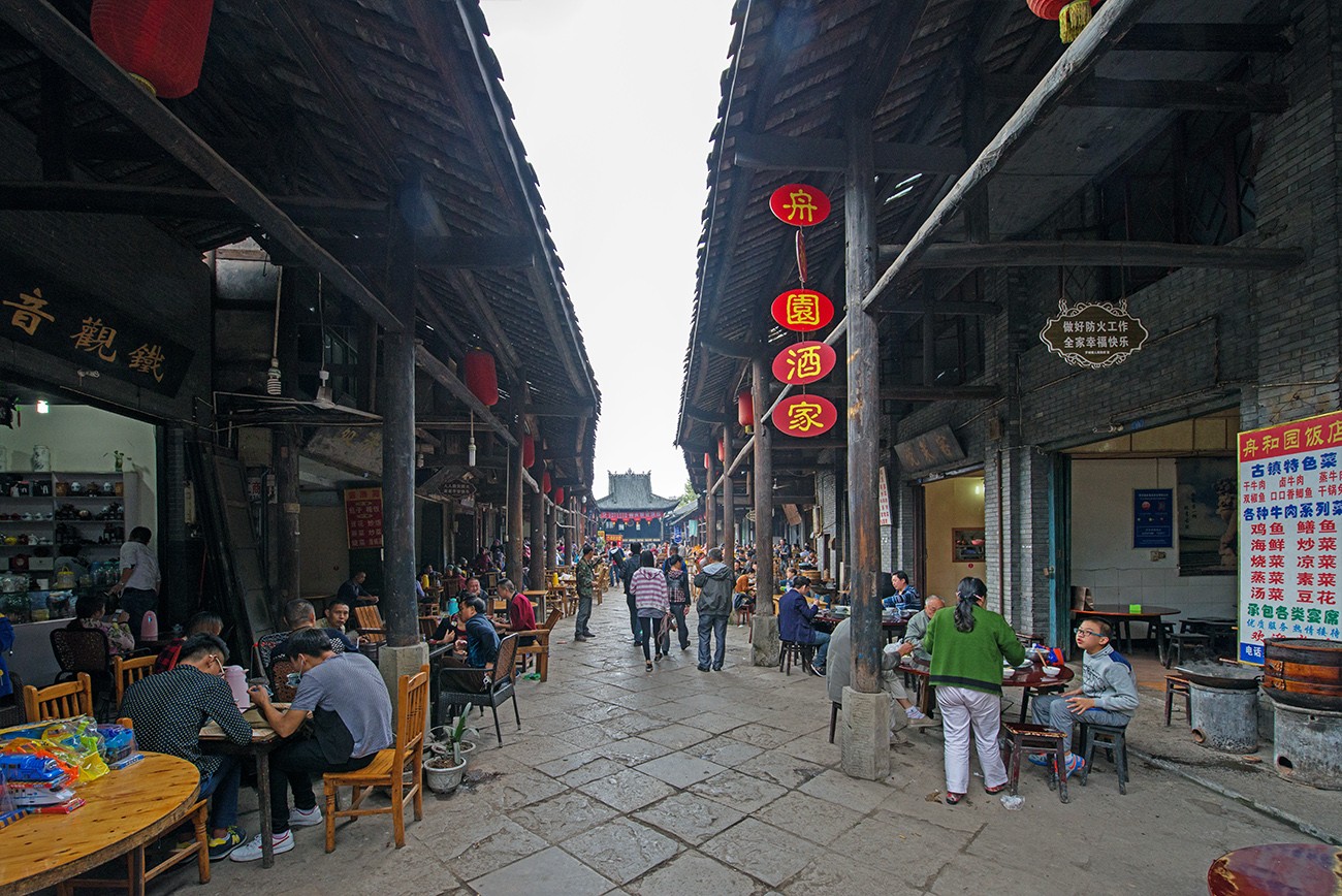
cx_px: 671
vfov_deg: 81.3
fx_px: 522
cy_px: 448
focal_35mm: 14
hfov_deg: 104.2
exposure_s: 1/250
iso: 560
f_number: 8
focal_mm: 14
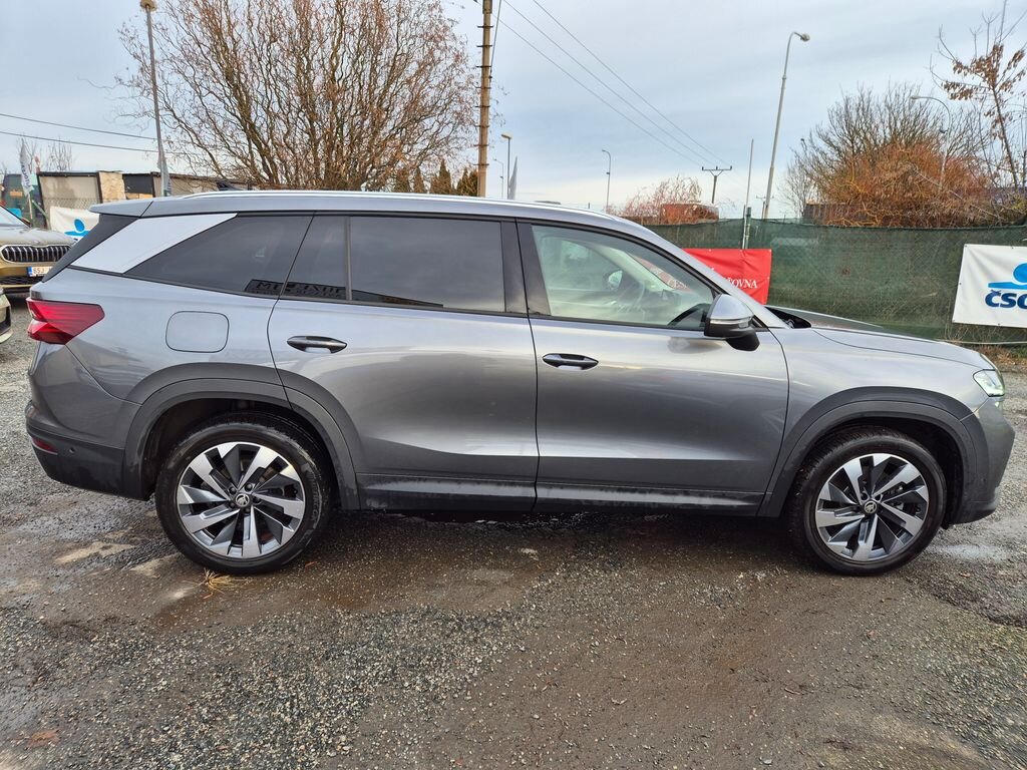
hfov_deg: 73.9
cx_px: 514
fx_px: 682
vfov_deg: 58.9
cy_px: 385
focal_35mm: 23
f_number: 1.8
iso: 25
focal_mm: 5.4
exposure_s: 1/224
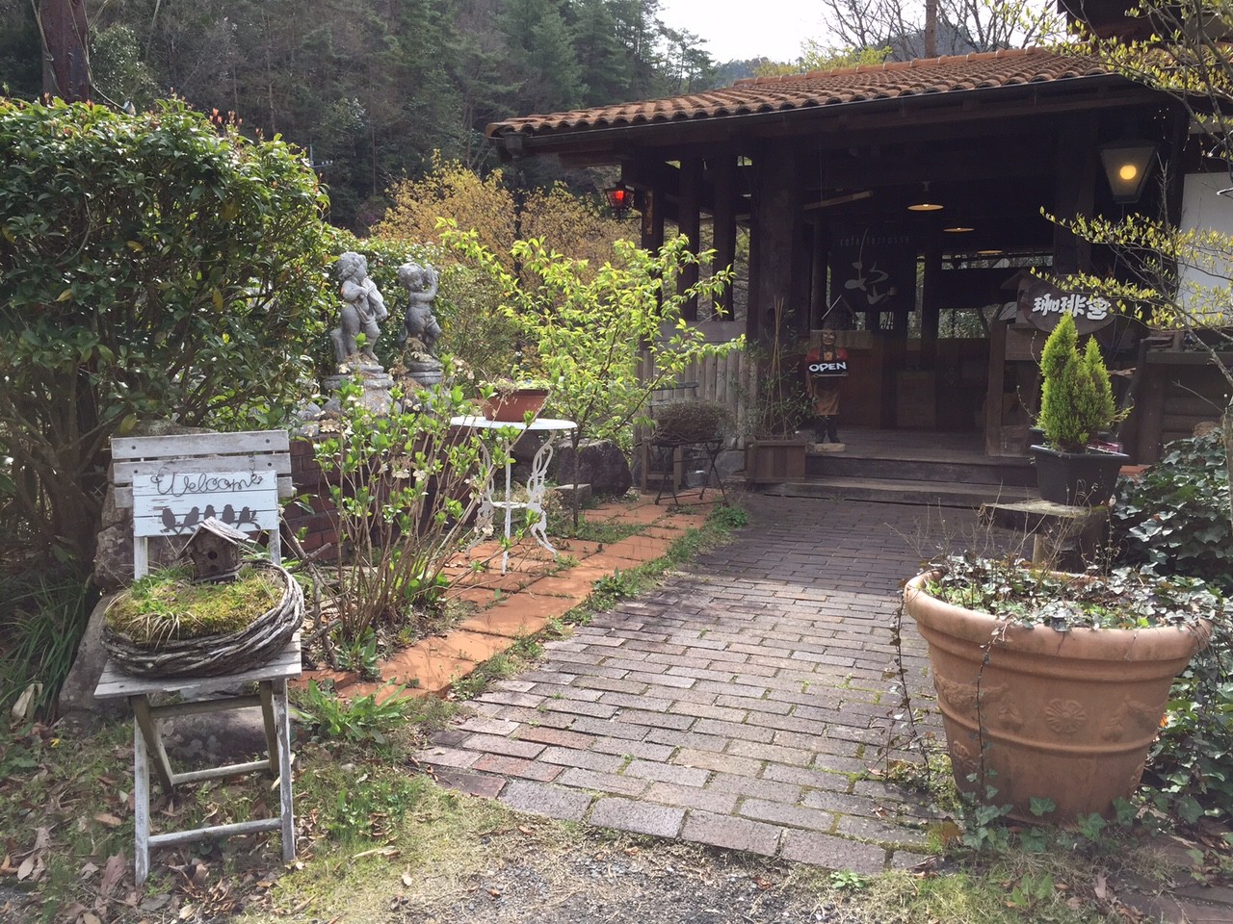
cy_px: 462
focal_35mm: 29
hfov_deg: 61.7
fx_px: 1033
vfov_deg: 48.2
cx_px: 616
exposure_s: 1/682
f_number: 2.2
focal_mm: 4.15
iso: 32
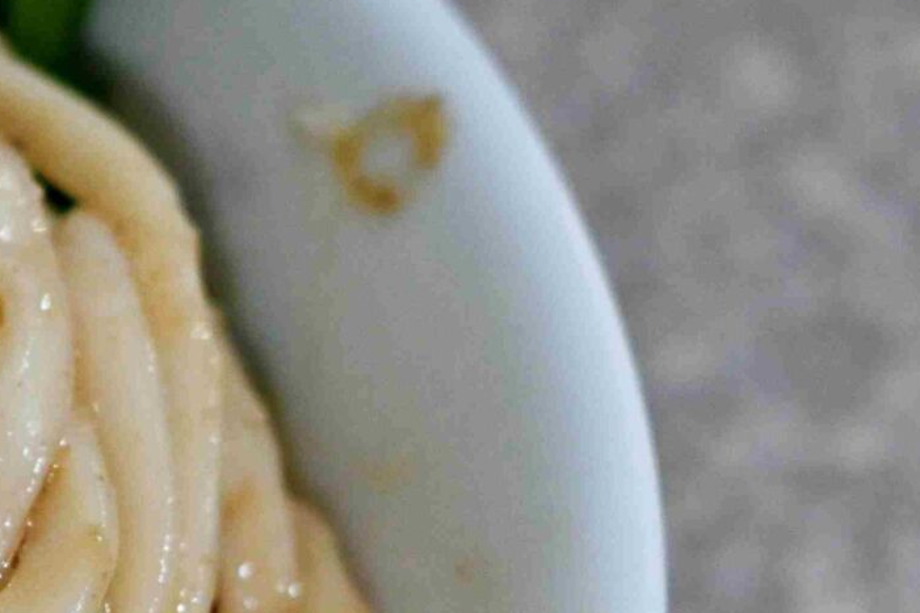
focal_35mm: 274
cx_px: -723
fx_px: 7000
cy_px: 597
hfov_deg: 7.3
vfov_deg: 5.0
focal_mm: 50
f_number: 3.2
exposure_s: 1/200
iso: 900
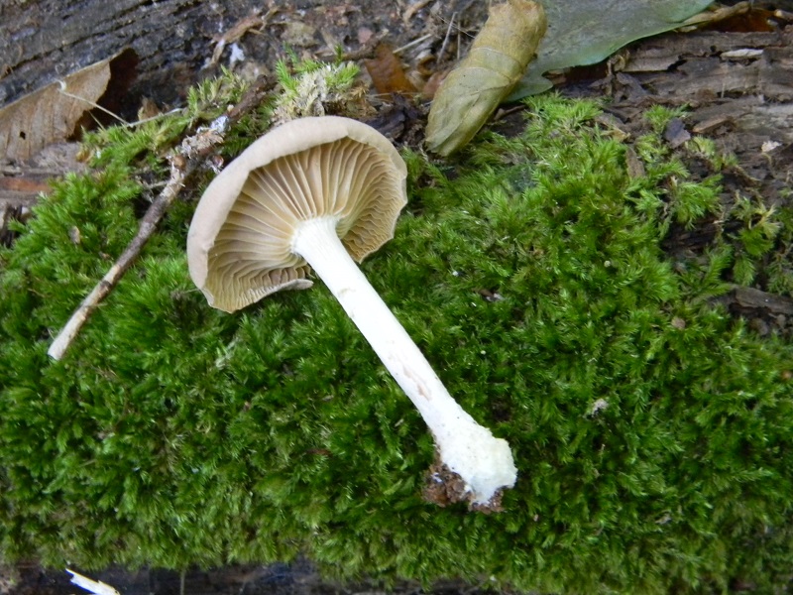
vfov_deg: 17.8
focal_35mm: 83
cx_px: 396
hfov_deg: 23.6
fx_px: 1901
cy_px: 298
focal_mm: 15.1
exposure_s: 1/4.1
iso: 400
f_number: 4.5
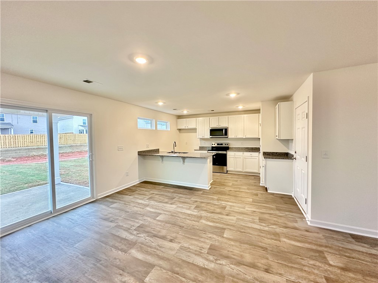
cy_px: 142
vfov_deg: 85.7
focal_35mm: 14
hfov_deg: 102.1
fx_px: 153
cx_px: 189
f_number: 2.2
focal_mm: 2.22
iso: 320
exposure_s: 1/60
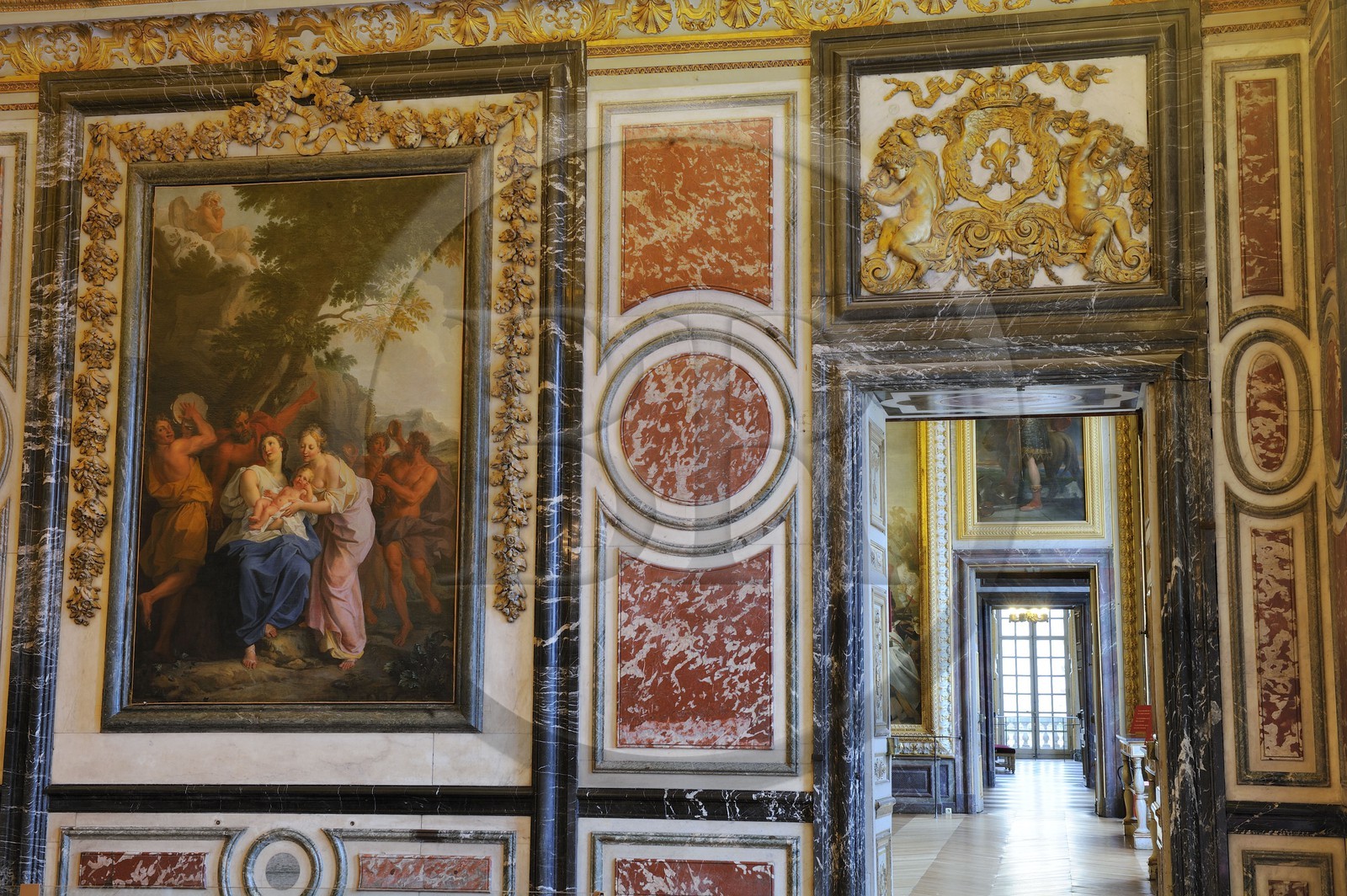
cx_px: 674
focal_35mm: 48
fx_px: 1794
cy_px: 448
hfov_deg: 41.1
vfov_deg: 28.0
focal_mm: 48
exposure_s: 5
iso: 200
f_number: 13
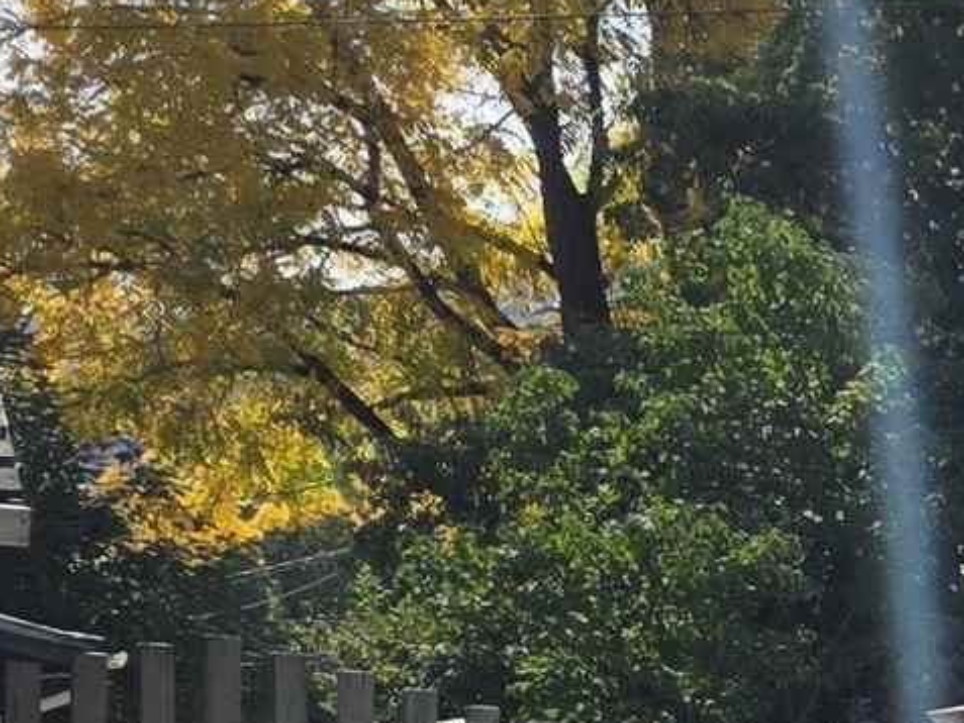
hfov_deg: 9.9
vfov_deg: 9.6
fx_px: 4123
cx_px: 2924
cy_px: 1270
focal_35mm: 148
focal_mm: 6.3
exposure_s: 1/6150
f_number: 1.7
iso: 80
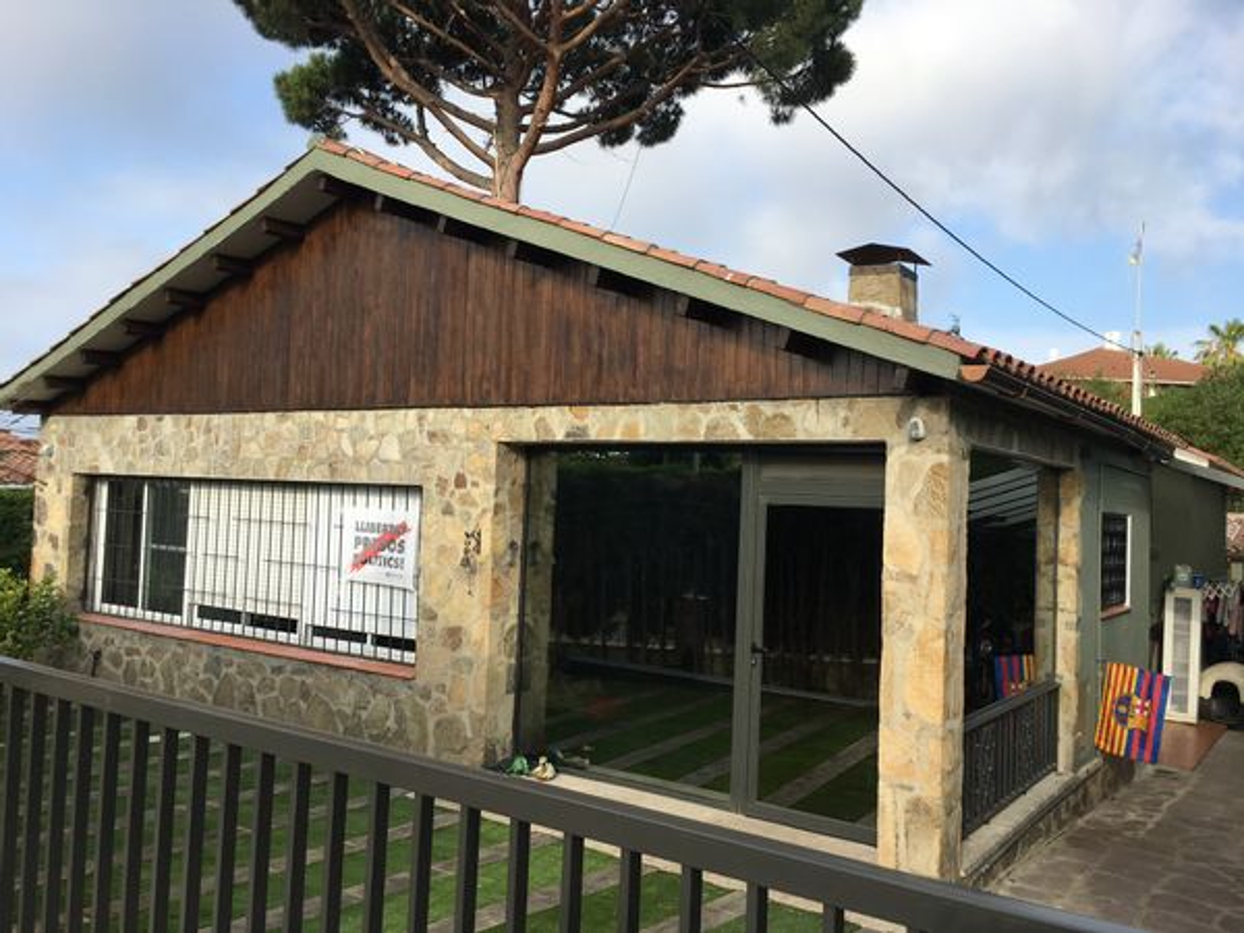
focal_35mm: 29
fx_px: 1042
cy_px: 466
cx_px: 622
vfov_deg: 48.2
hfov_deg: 61.7
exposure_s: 1/864
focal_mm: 4.15
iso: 25
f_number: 2.2
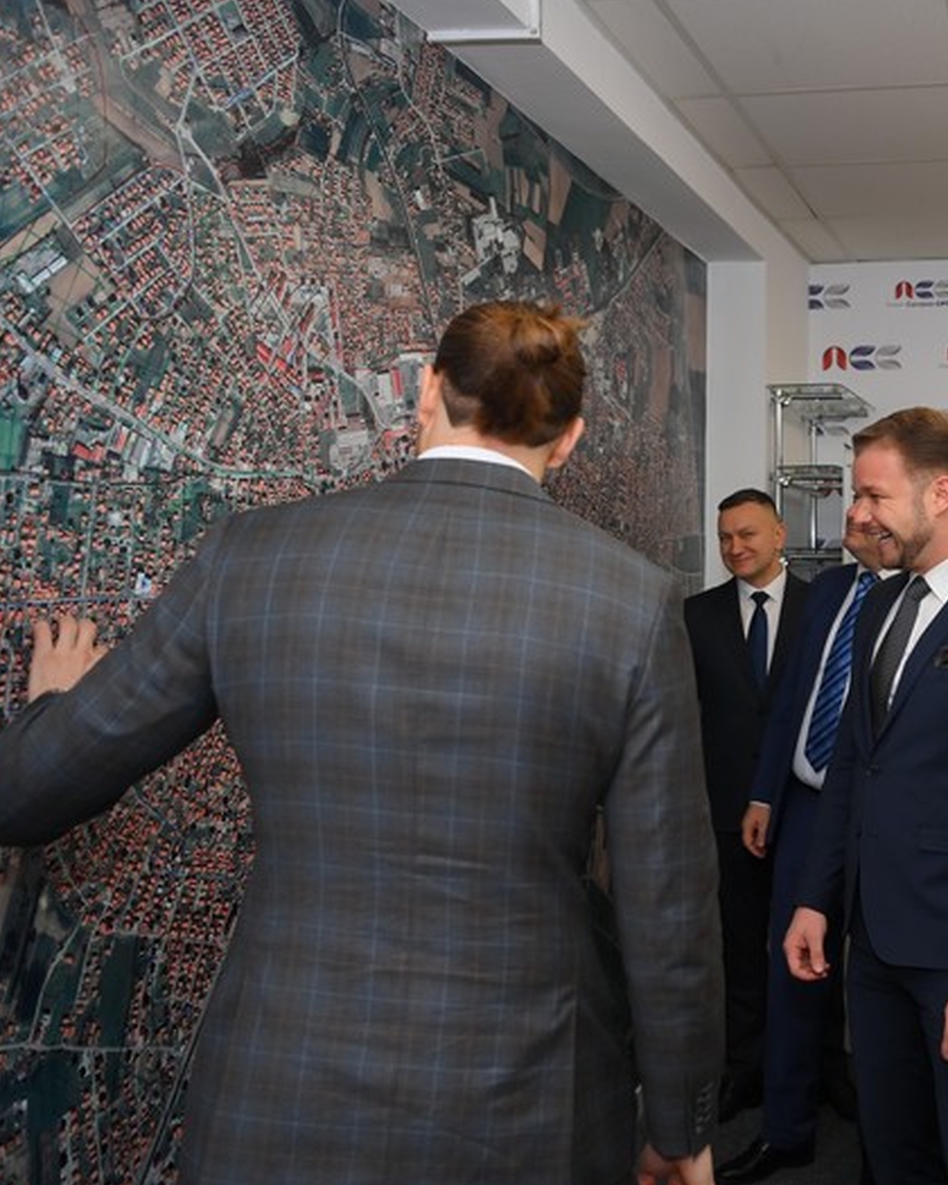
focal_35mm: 40
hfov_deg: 34.9
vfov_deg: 45.8
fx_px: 1403
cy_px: 590
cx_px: 878
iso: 250
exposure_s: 1/500
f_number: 3.2
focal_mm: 28
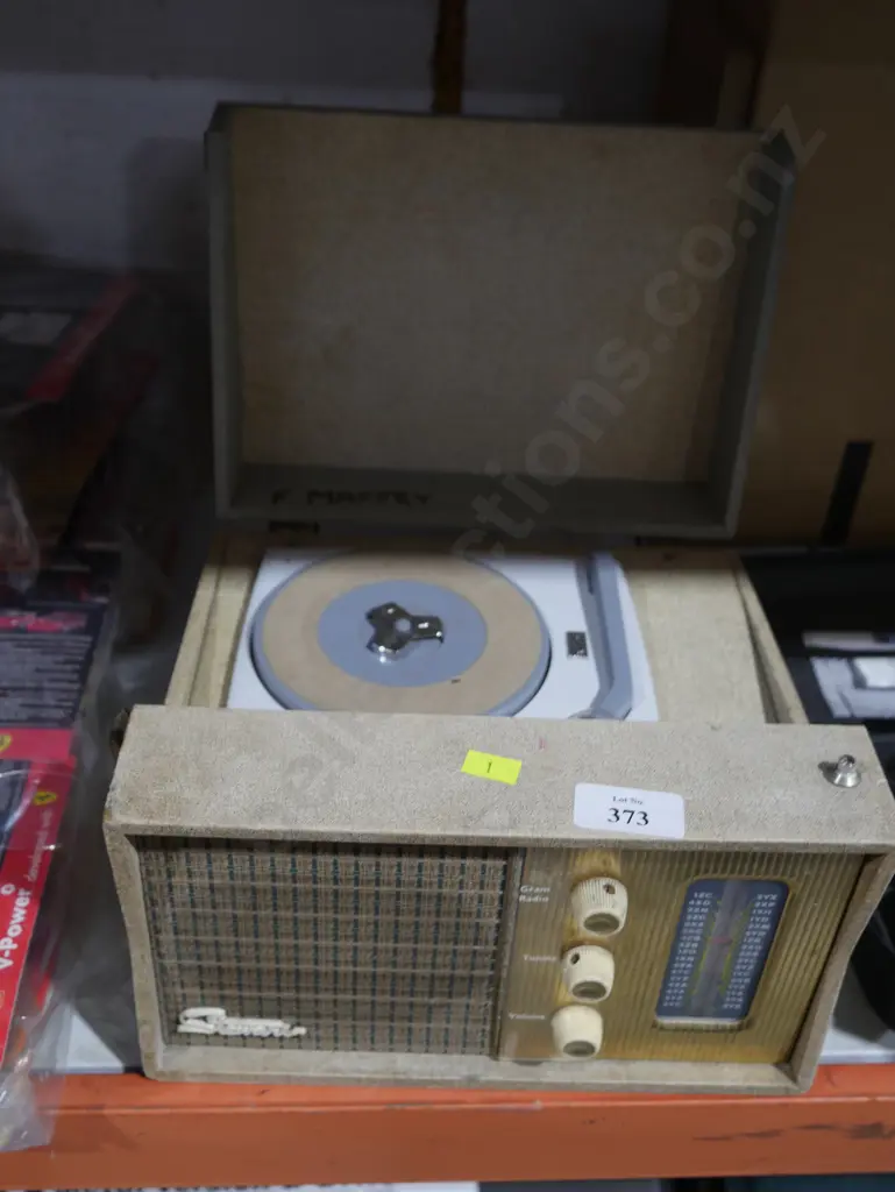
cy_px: 596
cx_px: 448
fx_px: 1240
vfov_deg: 51.3
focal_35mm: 36
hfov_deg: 39.7
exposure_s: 1/60
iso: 500
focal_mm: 18
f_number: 4
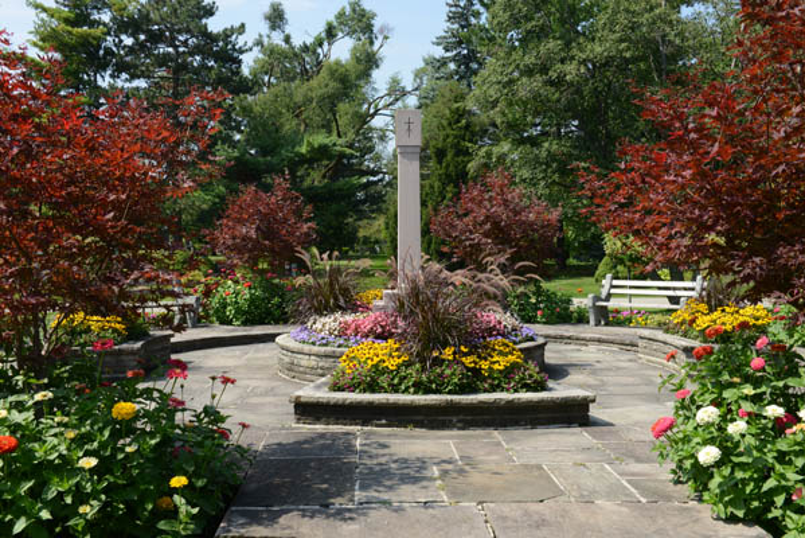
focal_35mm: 38
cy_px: 269
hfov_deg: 50.7
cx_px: 402
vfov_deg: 35.1
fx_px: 850
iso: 320
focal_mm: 38
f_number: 16
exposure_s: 1/125
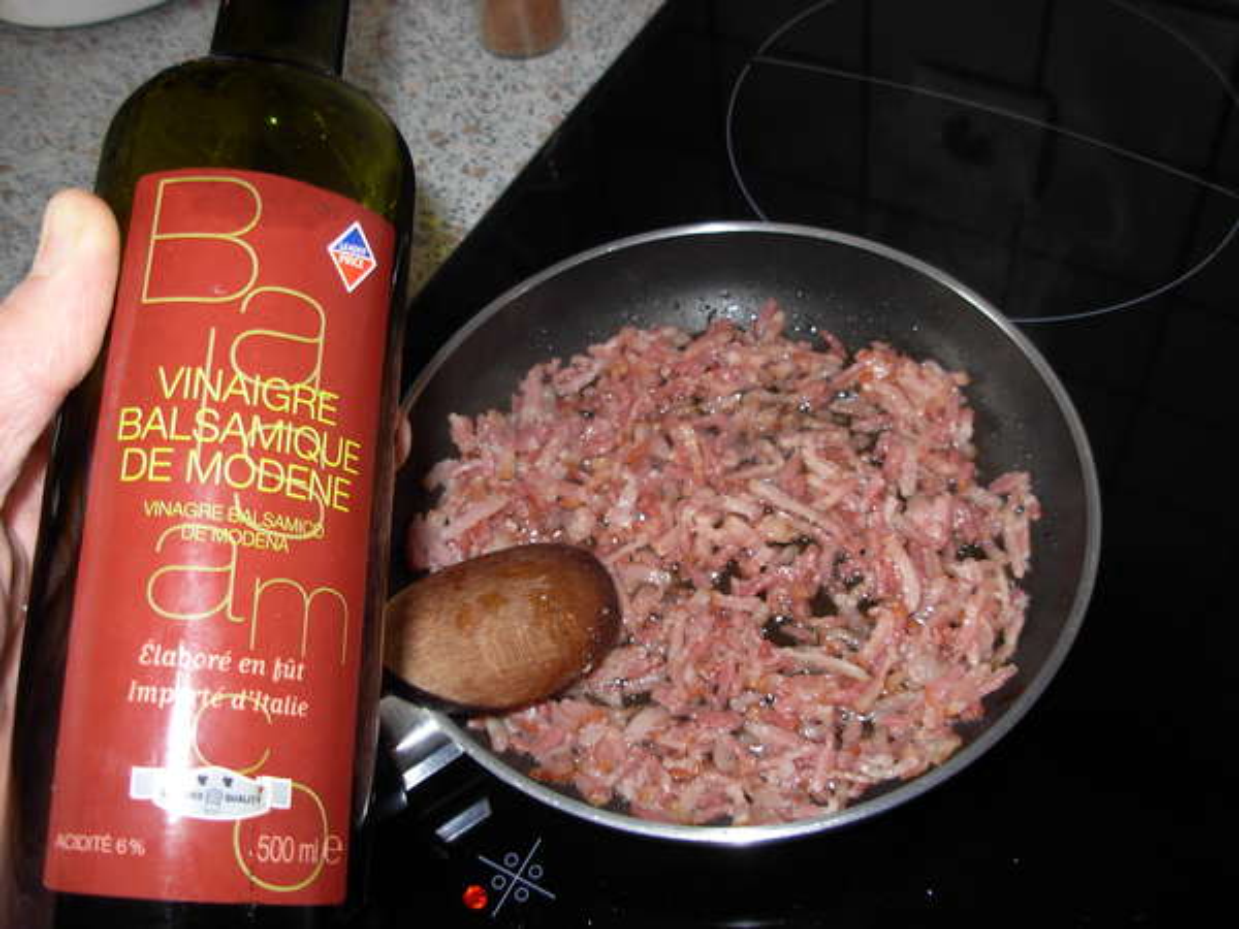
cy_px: 464
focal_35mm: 38
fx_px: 1360
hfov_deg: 49.0
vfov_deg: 37.7
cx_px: 620
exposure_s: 1/22.6
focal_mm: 6.3
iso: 79
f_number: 2.9
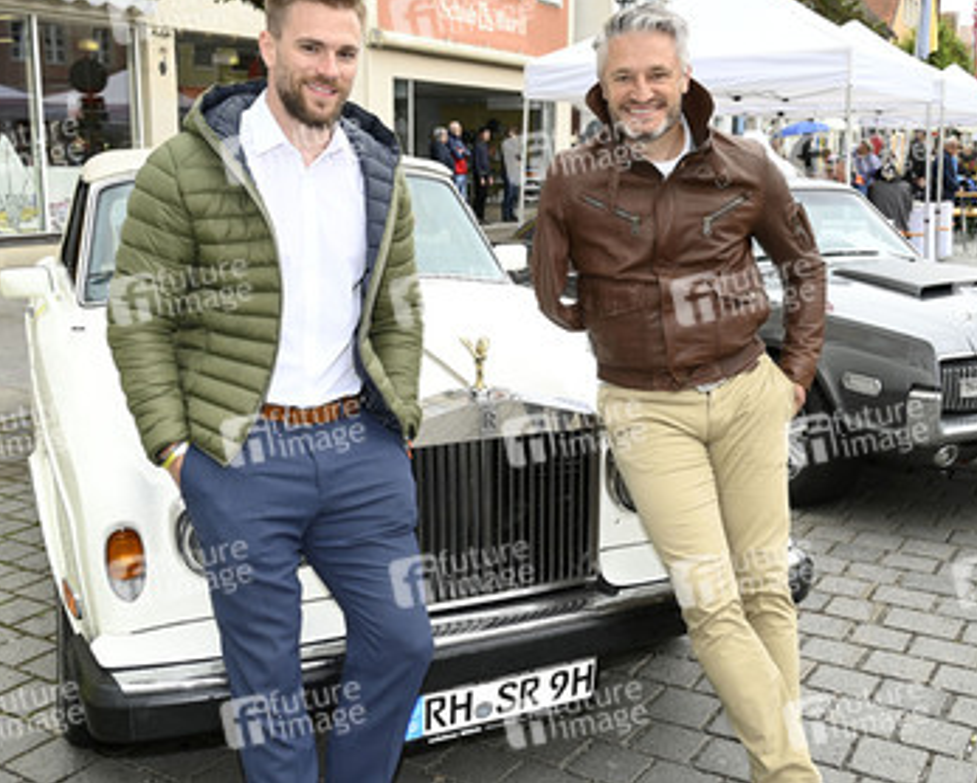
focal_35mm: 40
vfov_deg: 37.7
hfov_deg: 46.2
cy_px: 363
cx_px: 500
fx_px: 1146
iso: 320
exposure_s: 1/160
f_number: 6.3
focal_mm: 32.5
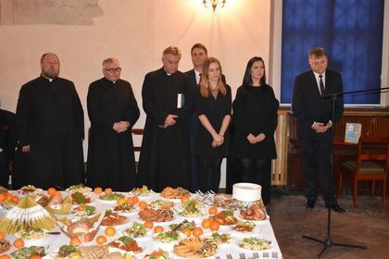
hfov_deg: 41.1
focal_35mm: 48
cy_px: 130
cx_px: 194
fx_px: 519
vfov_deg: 28.1
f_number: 4.5
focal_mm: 32
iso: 2800
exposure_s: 1/60
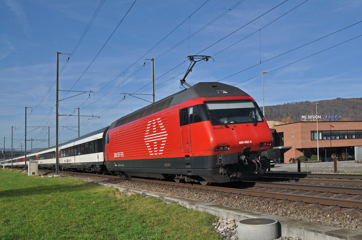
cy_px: 120
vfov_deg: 36.8
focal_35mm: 36
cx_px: 181
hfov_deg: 53.2
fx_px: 362
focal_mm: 24
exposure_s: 1/1000
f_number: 10
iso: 400
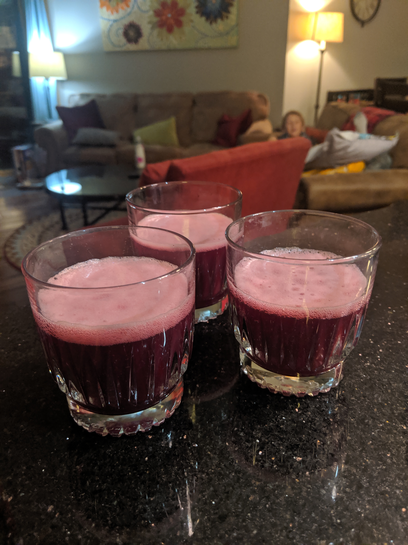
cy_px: 272
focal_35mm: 27
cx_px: 204
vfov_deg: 65.3
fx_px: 424
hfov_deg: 51.4
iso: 376
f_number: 1.8
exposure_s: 1/40.1
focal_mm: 4.44
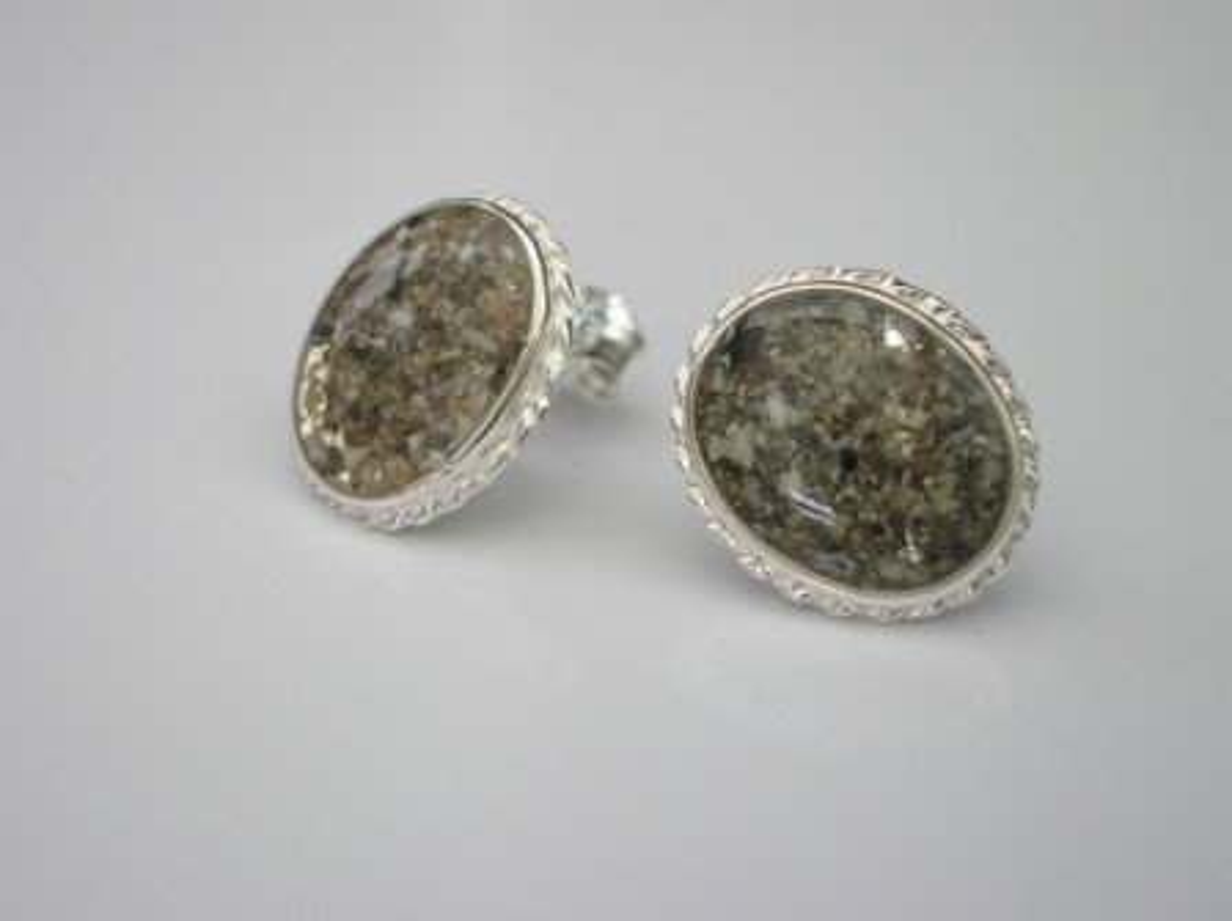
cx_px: 616
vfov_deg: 25.2
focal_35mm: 58
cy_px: 460
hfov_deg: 33.3
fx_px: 2062
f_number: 3.5
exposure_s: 1/23.3
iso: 50
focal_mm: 9.7
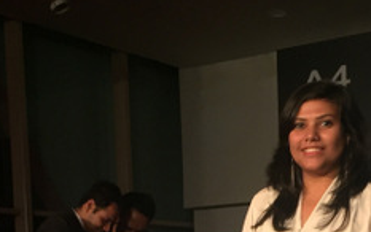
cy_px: 404
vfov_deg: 12.2
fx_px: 1002
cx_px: 218
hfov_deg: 21.0
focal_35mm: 99
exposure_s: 1/33
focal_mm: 4.15
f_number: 2.2
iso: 50
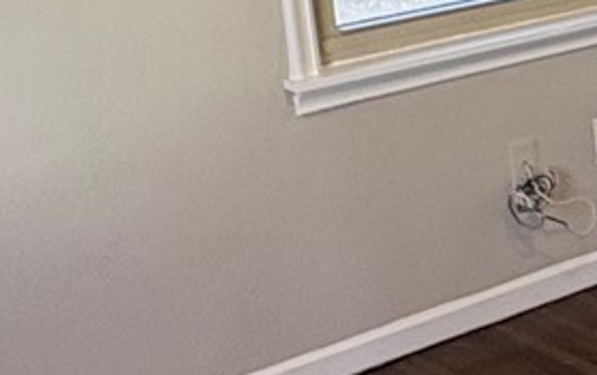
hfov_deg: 18.1
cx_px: 897
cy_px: 165
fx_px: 1661
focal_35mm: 102
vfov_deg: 12.9
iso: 125
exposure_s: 1/120
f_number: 2.2
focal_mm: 2.22
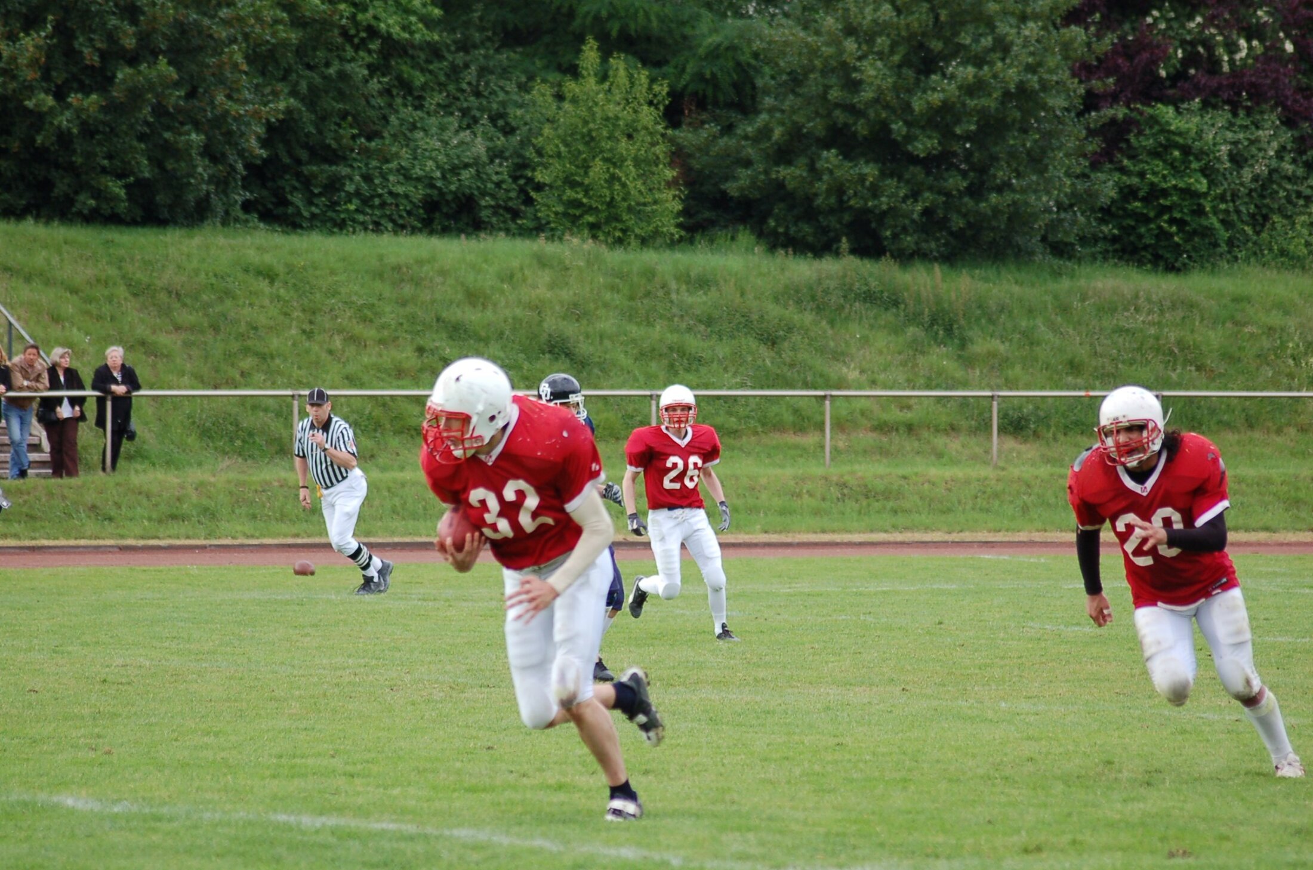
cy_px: 435
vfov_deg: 6.8
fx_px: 7372
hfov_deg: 10.2
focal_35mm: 202
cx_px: 656
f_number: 4.5
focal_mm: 135
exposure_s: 1/640
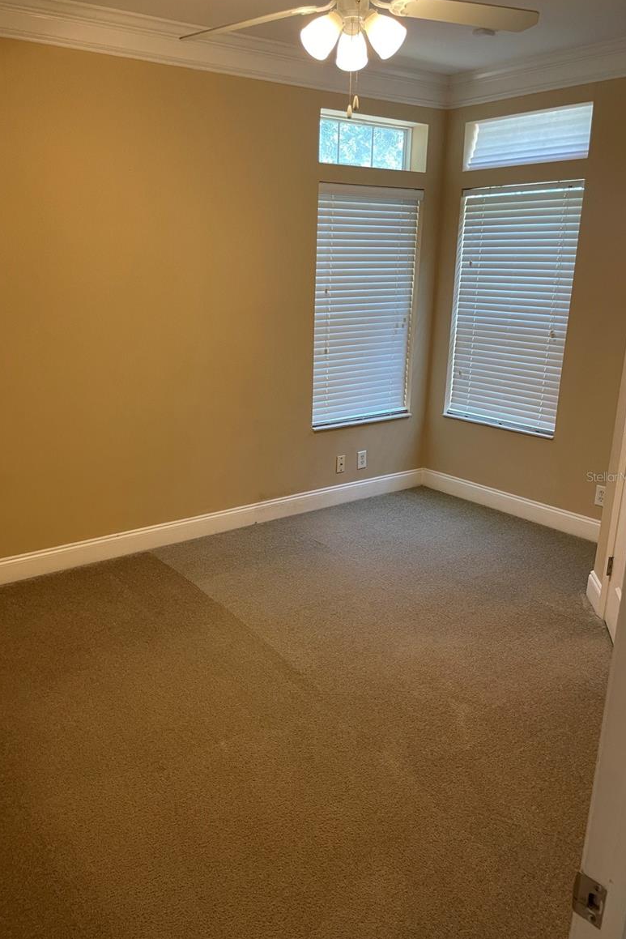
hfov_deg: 46.3
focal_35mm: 28
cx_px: 279
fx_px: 730
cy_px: 476
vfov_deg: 65.5
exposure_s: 1/60
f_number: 1.6
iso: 100
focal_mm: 4.2
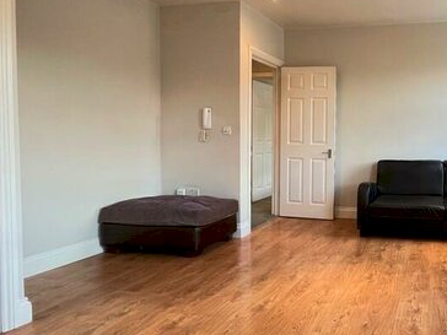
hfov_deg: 61.5
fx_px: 323
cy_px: 152
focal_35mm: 25
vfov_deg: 54.8
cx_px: 378
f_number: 1.8
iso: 200
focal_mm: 1.57
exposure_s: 1/100
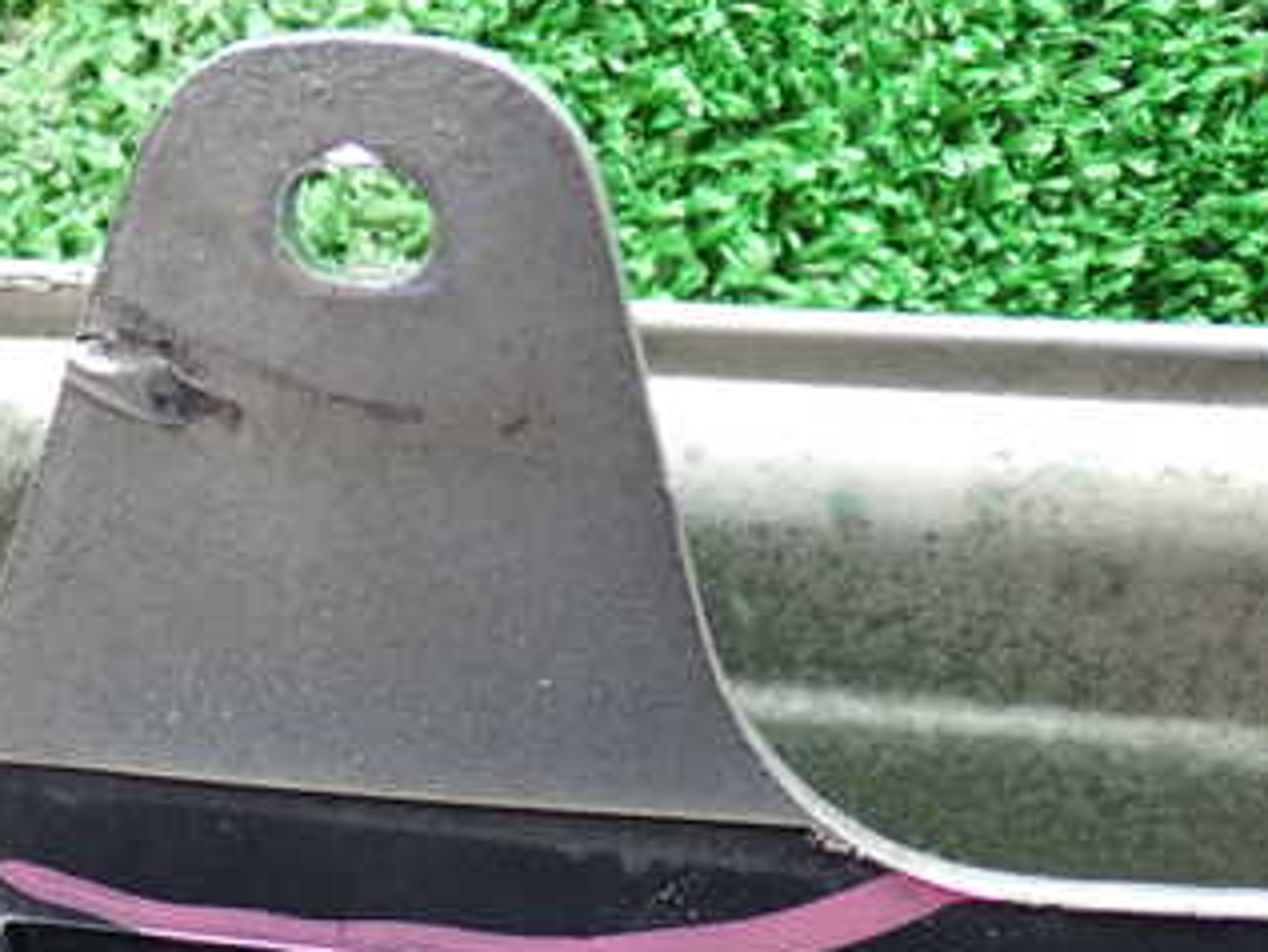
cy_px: 684
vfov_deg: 20.3
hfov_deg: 26.2
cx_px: 156
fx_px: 2638
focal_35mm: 72
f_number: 2.7
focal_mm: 6.83
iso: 100
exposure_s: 1/80
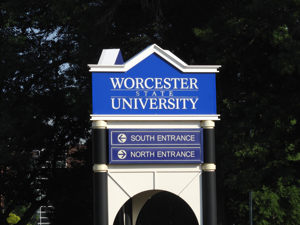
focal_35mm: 226
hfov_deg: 8.8
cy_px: 112
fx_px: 1958
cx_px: 153
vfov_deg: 6.6
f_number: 5.3
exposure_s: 1/500
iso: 100
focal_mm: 39.4
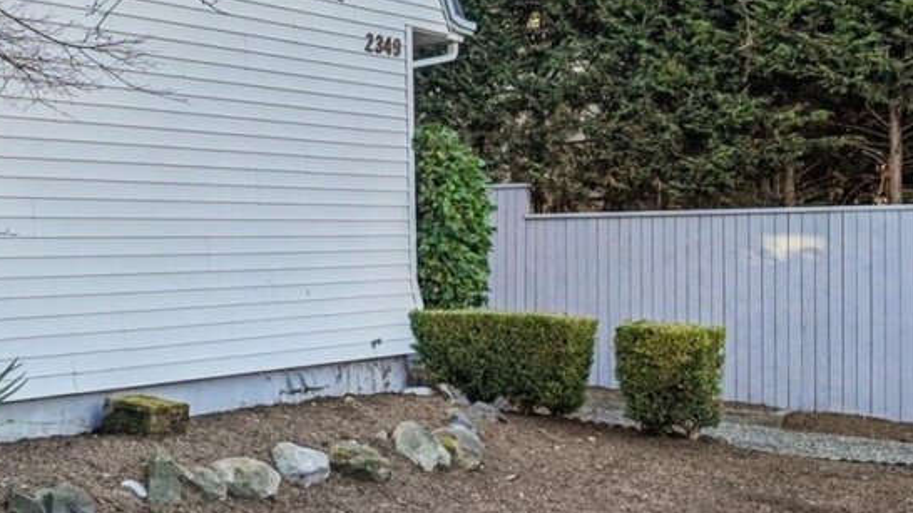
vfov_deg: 25.4
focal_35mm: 43
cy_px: -71
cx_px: -124
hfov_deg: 38.1
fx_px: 1041
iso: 1600
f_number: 8
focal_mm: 16
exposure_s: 1/400
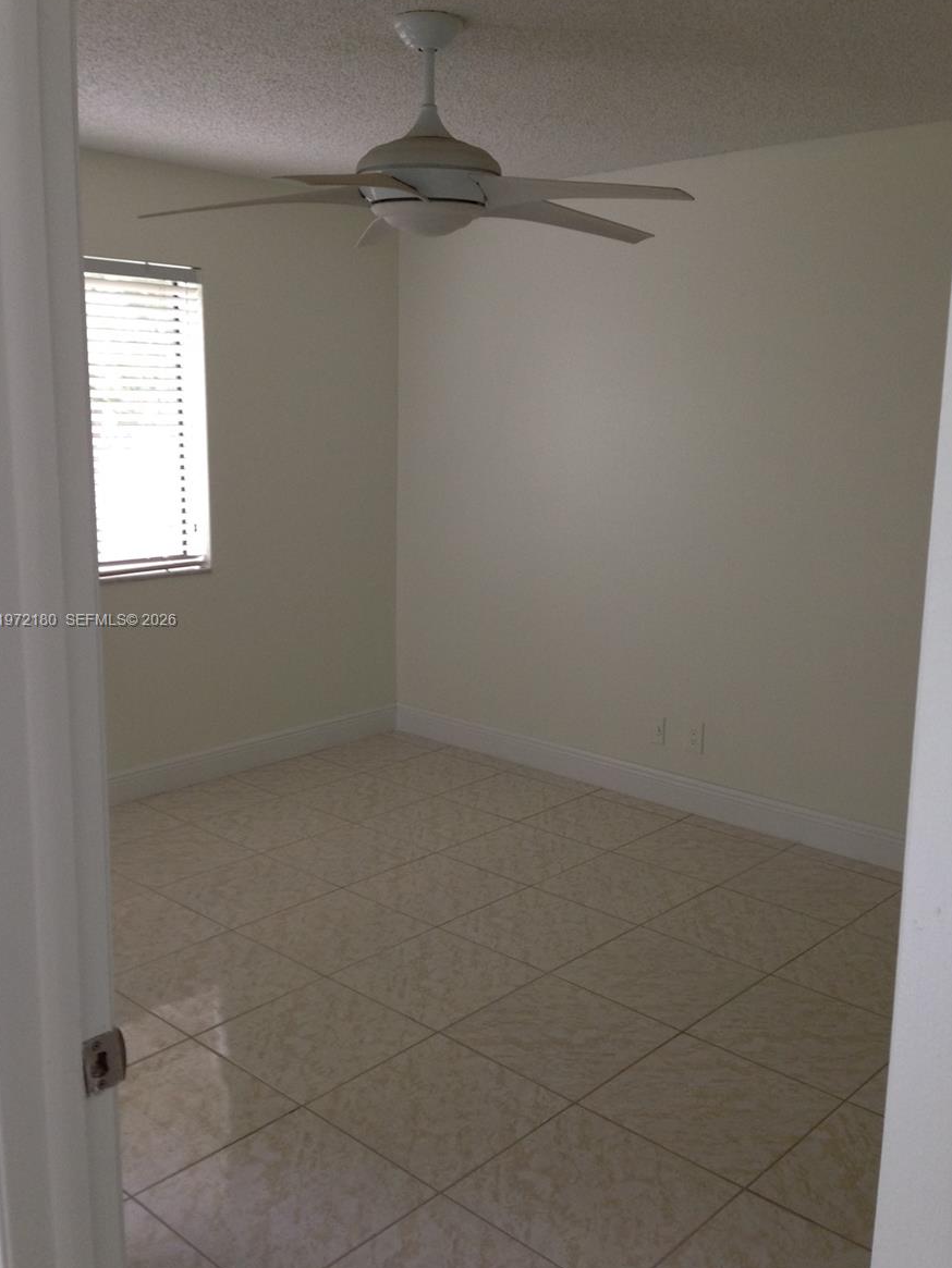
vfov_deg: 53.9
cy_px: 621
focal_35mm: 34
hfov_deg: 41.8
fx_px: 1247
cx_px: 465
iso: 100
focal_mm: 4.12
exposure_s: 1/20
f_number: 2.4
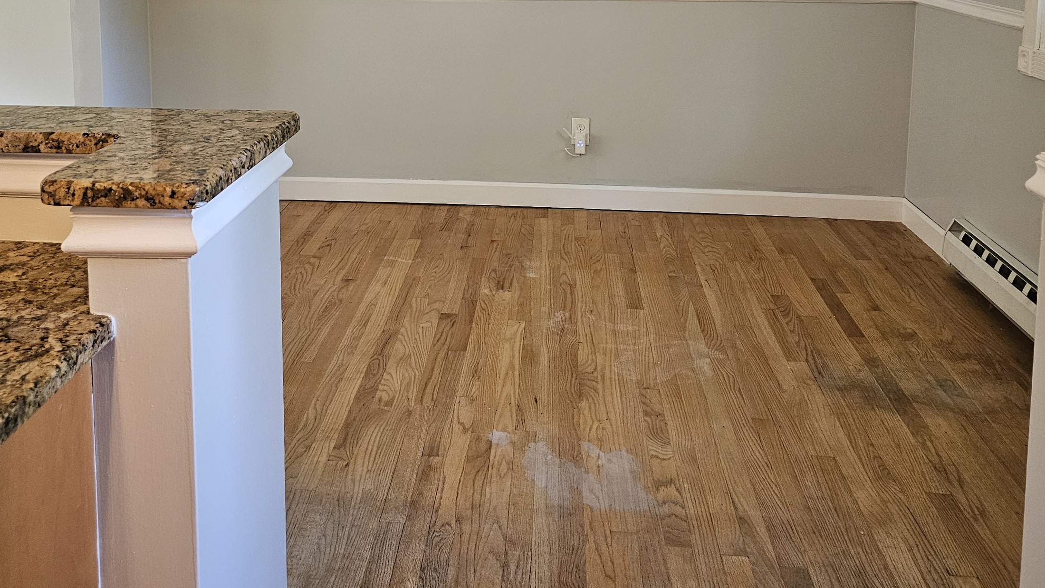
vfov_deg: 31.9
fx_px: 970
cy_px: 48
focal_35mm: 35
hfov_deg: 56.5
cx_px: 470
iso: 640
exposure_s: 1/120
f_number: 1.7
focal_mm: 6.3
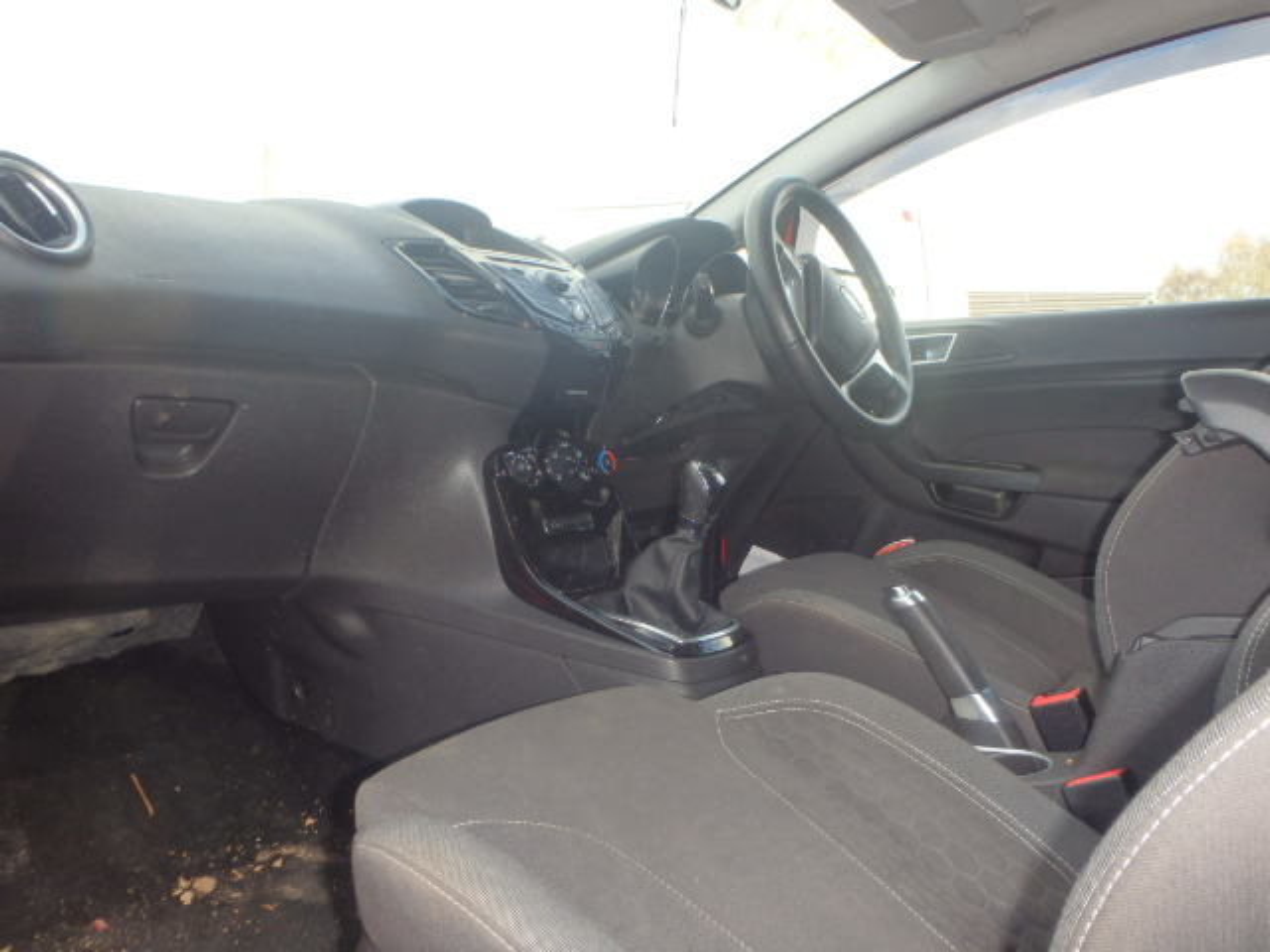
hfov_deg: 63.4
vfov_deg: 49.7
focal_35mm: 28
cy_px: 476
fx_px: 1027
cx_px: 635
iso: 125
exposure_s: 1/100
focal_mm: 5
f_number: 3.9
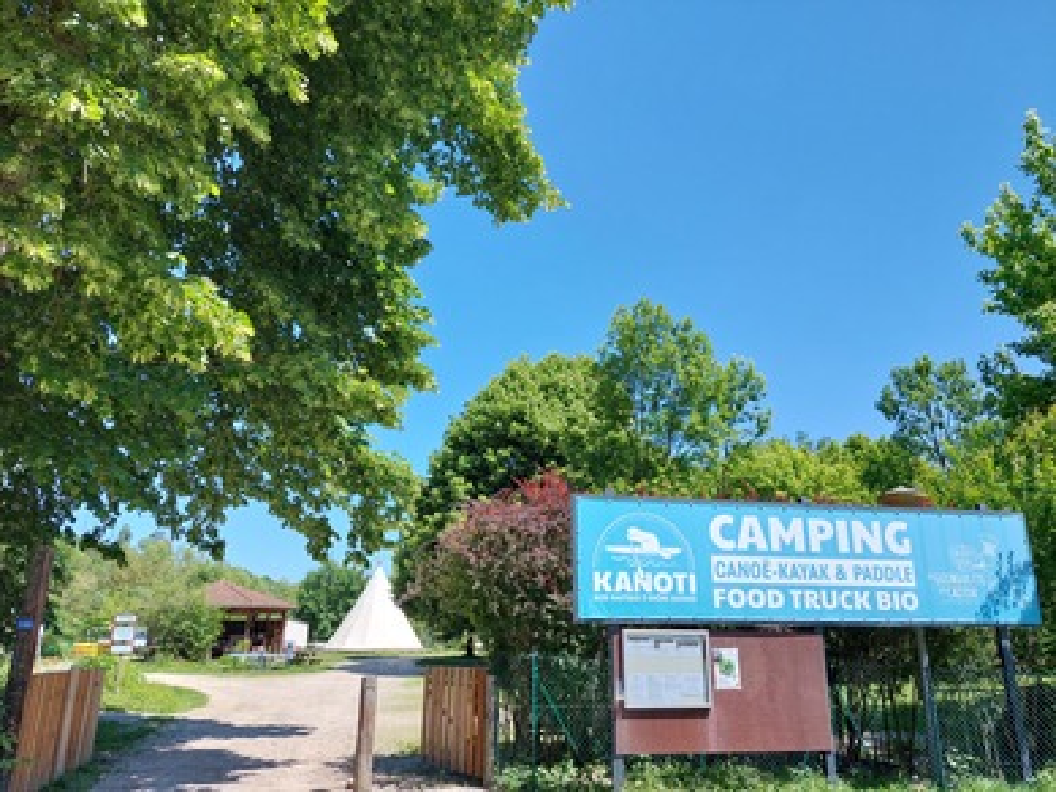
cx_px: 528
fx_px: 763
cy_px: 396
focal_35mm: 25
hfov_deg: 69.4
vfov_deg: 54.9
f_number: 1.8
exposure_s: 1/949
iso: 40
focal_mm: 5.23
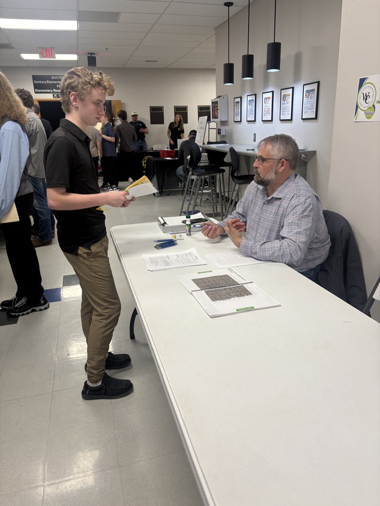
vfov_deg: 67.3
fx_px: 381
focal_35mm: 26
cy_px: 253
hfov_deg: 53.1
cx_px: 190
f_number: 1.6
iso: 100
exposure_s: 1/61
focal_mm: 5.96
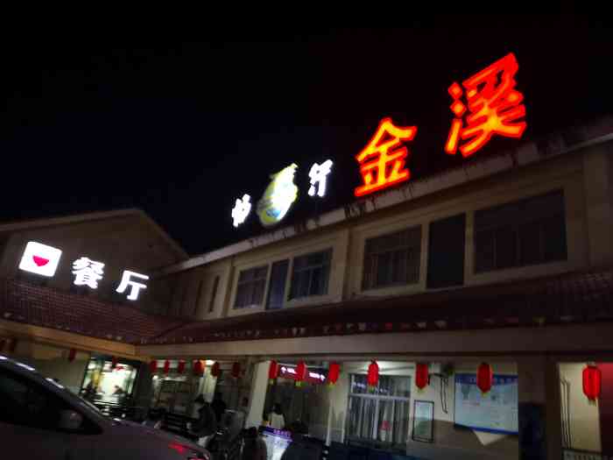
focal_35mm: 27
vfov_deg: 51.4
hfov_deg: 65.3
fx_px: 478
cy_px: 230
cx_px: 306
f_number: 1.6
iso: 500
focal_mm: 3.95
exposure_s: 1/25
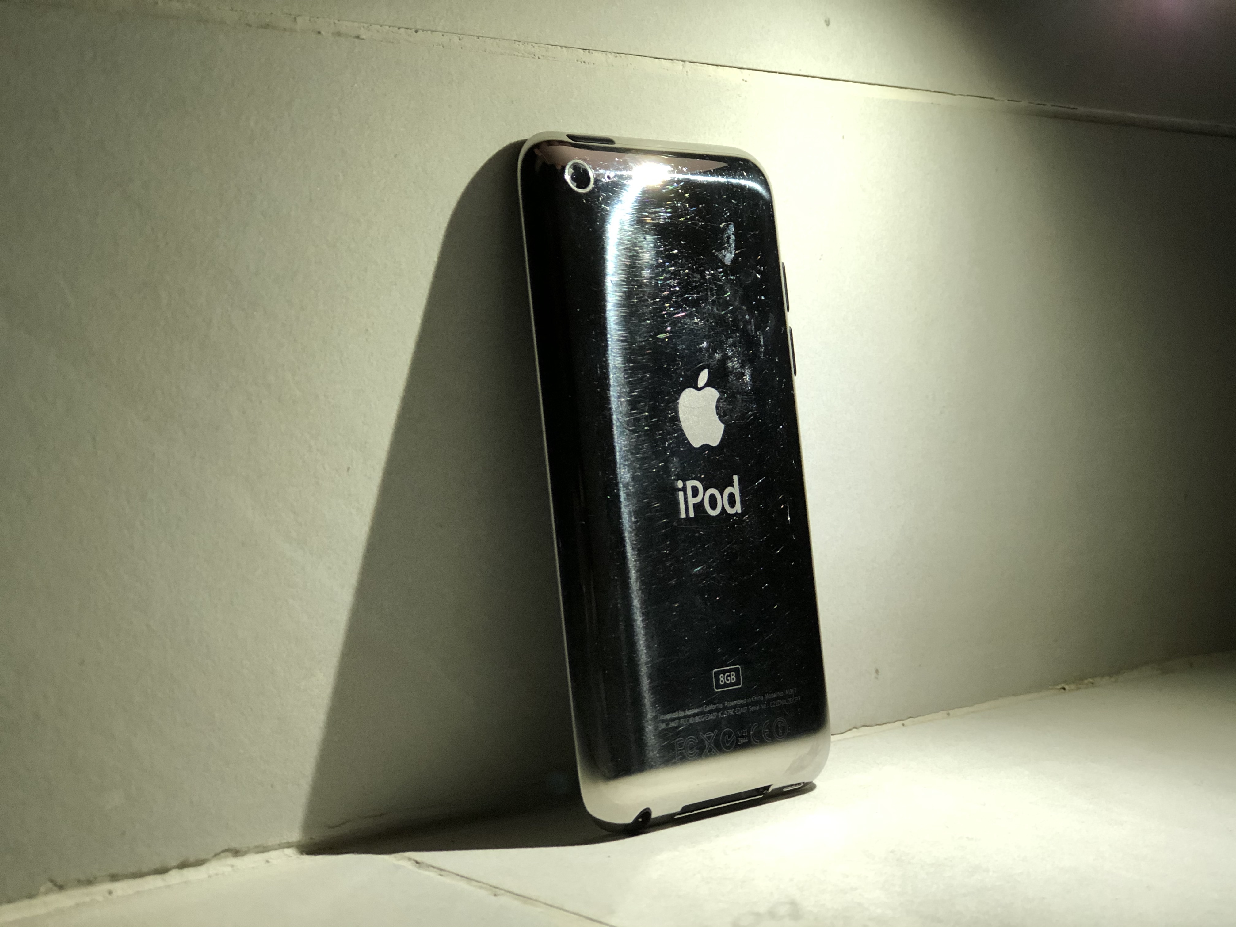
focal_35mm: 57
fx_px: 2035
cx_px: 618
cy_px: 464
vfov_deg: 25.7
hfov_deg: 33.8
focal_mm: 6.6
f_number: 2.8
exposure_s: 1/33
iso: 160
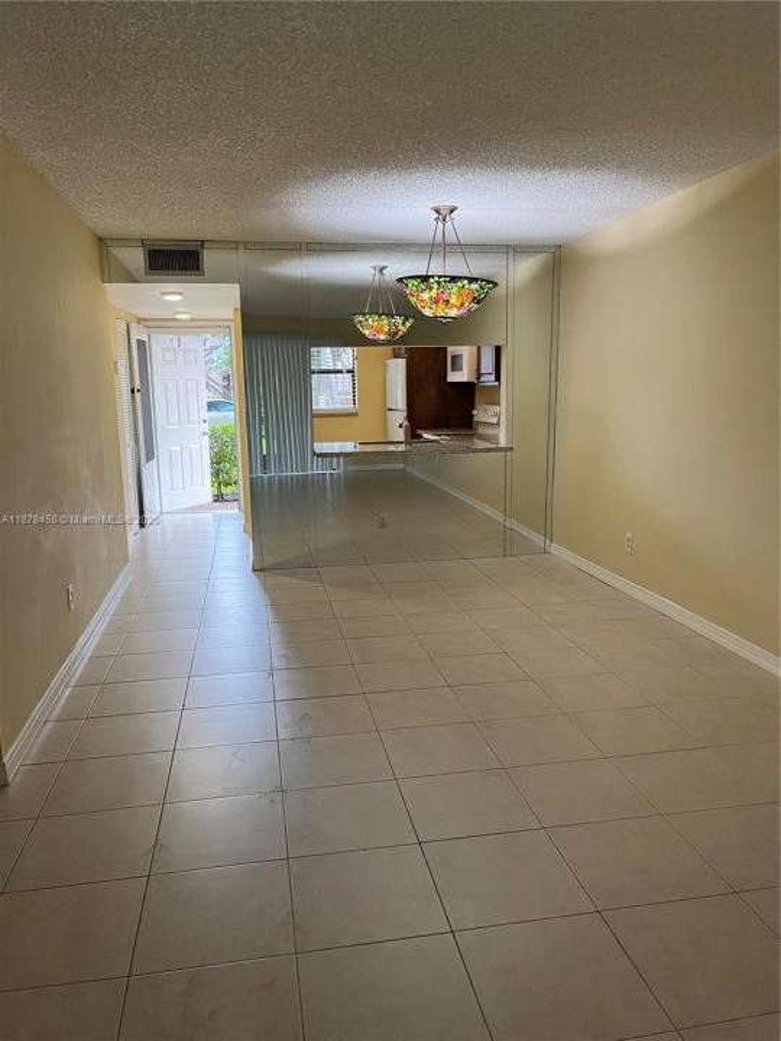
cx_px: 390
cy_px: 520
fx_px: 782
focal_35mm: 26
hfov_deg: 53.1
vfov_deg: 67.3
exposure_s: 1/60
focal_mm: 5.1
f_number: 1.6
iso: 100
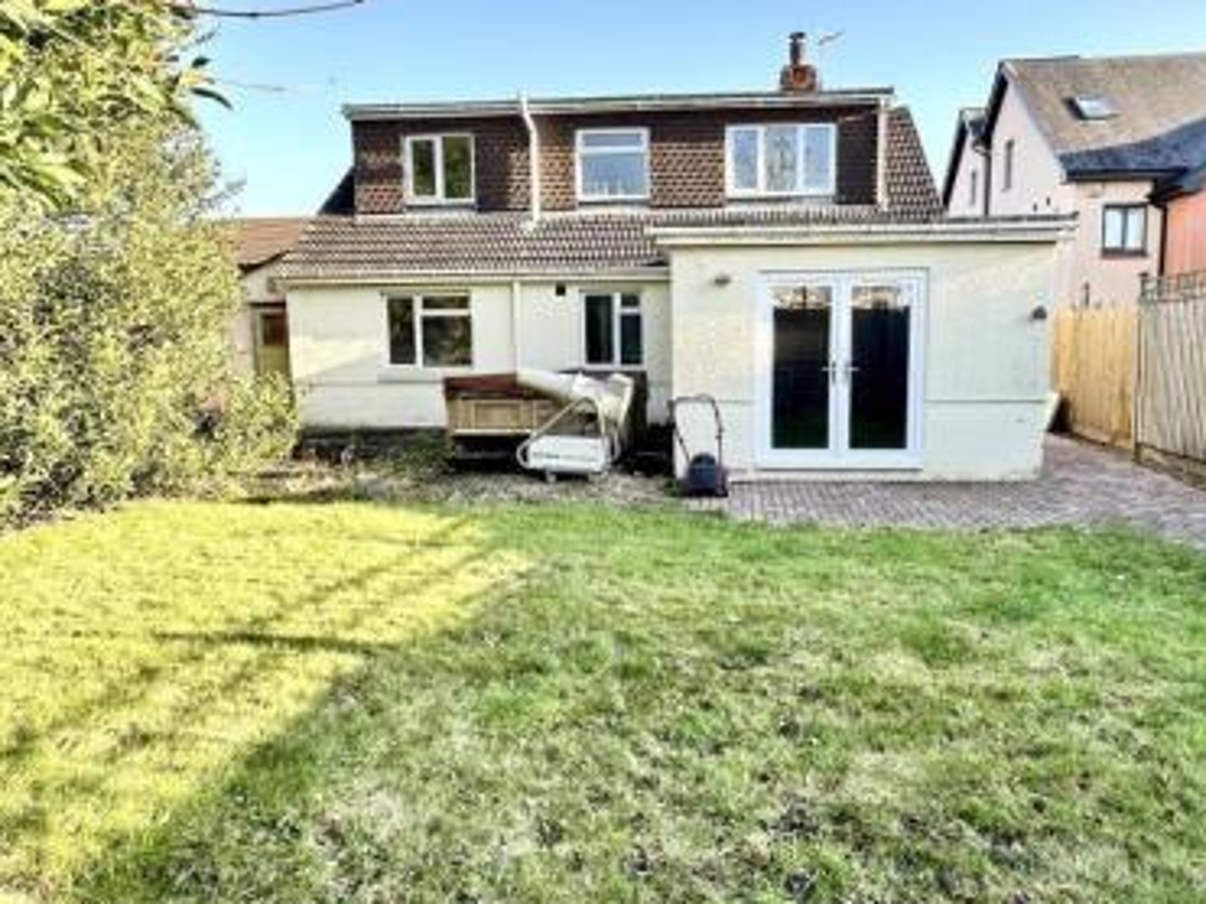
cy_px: 431
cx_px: 675
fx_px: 766
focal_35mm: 22
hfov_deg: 76.1
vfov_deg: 61.0
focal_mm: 2.22
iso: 40
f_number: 2.2
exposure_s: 1/249
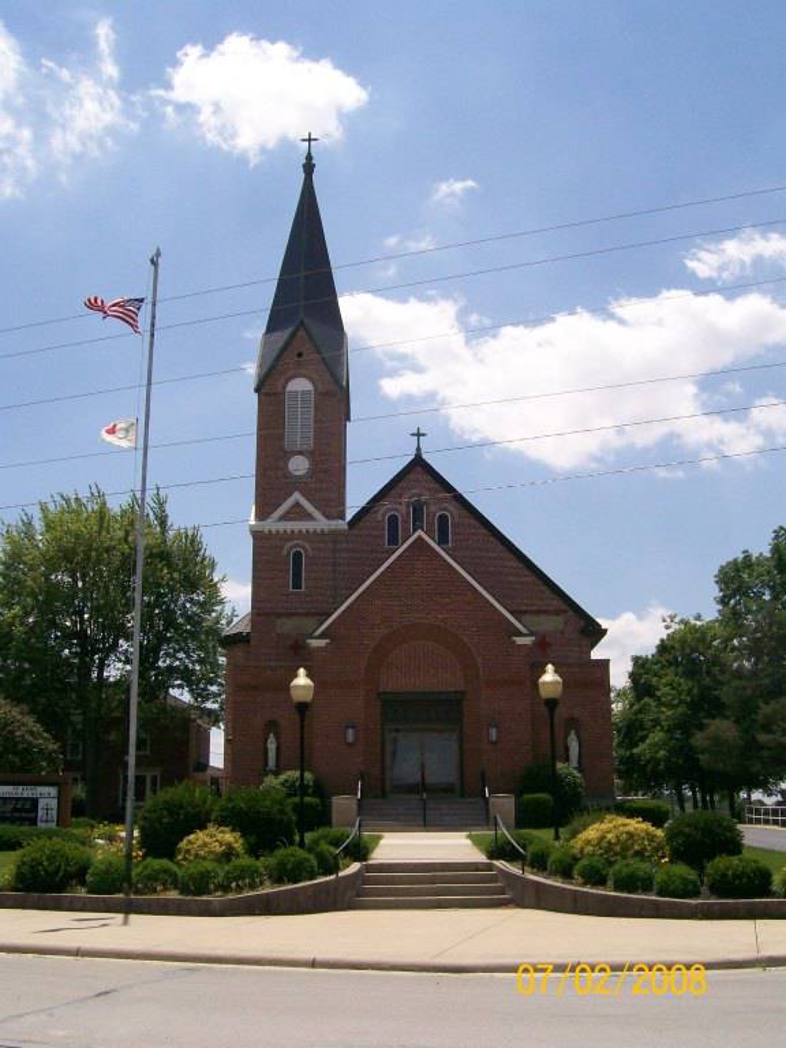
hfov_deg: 39.7
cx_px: 393
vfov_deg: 51.4
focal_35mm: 36
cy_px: 524
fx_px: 1090
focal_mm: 6
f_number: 4.8
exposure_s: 1/1401
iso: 140
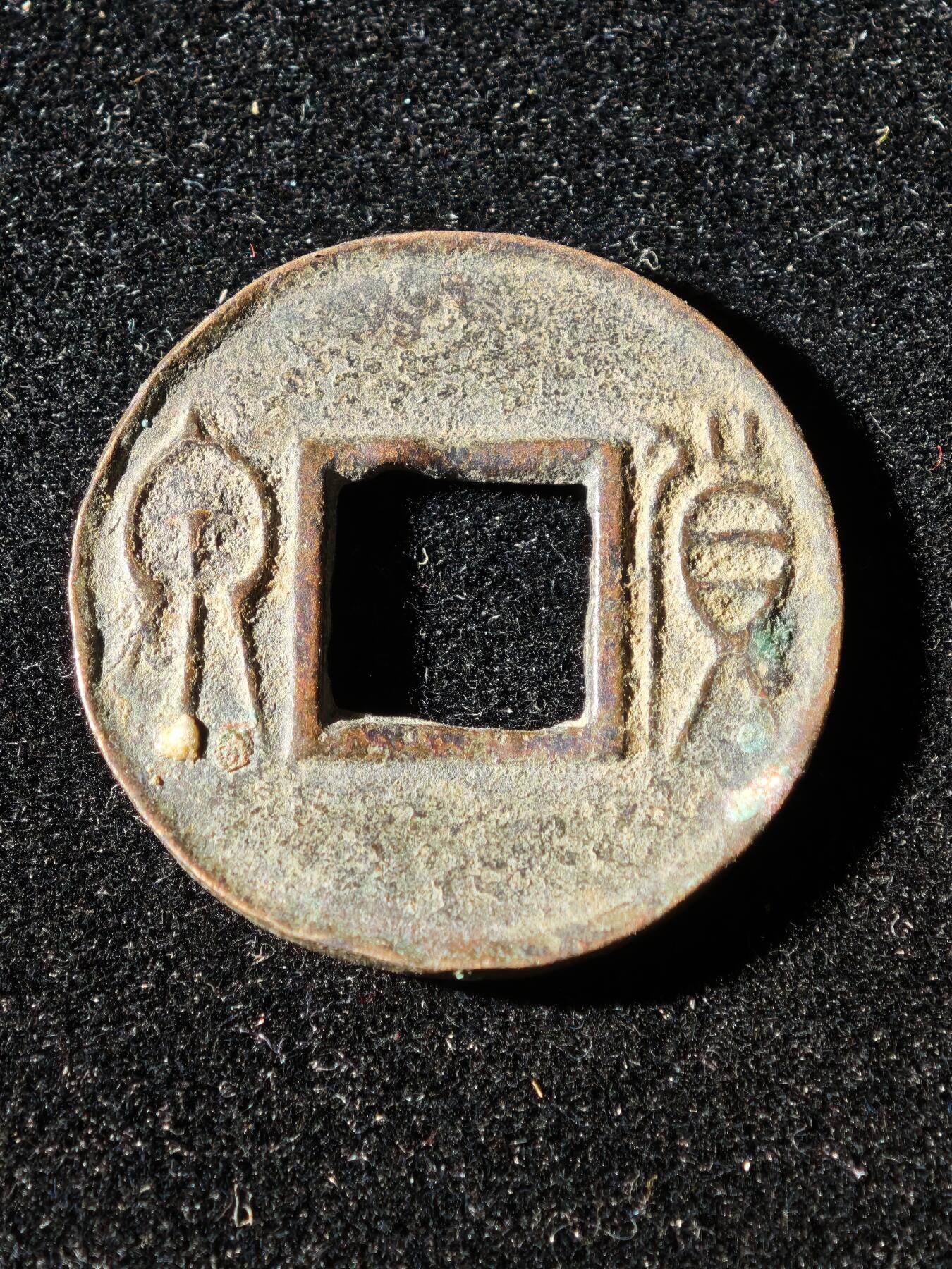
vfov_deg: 16.6
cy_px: 634
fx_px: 4364
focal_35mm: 119
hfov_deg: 12.5
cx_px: 476
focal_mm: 9
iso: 250
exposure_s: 1/100
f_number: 2
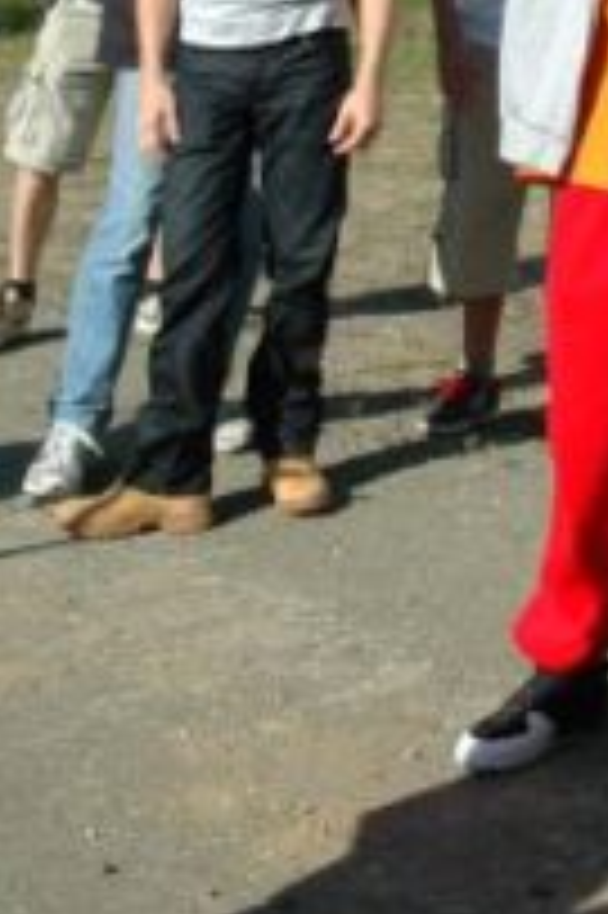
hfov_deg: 12.2
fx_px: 2796
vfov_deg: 17.8
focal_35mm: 110
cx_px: 714
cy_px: -153
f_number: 10
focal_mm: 31
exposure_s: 1/400
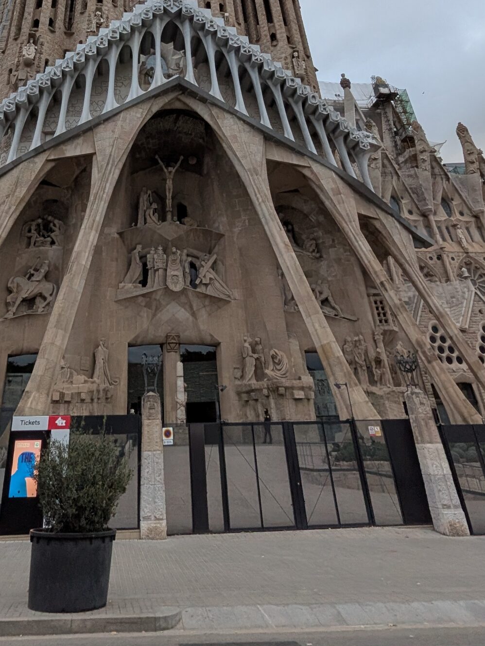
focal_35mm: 25
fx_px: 467
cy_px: 116
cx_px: 163
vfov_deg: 62.6
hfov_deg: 53.8
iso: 58
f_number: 2.2
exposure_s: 1/377
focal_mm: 1.54
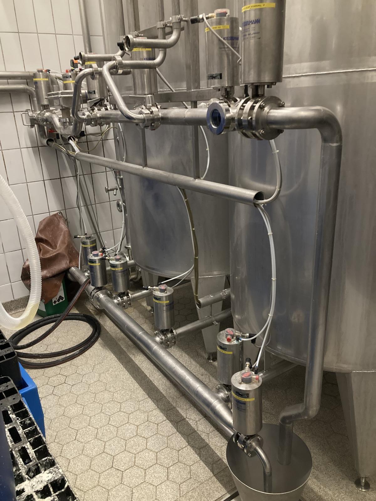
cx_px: 188
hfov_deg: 49.7
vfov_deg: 63.4
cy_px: 250
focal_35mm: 28
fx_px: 406
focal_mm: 3.99
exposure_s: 1/25
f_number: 1.8
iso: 500
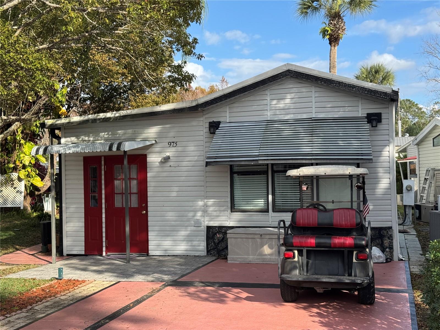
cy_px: 165
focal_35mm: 48
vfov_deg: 30.3
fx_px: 610
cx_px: 220
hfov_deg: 39.7
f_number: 1.78
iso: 64
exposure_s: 1/2611
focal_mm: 6.76
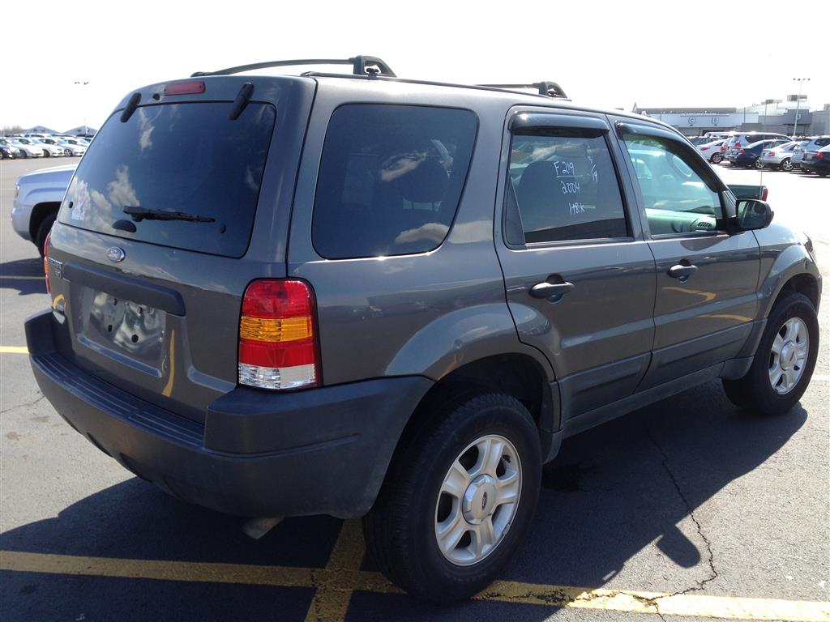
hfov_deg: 55.4
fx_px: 791
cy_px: 311
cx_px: 415
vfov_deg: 42.9
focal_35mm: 33
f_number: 2.4
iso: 50
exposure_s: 1/516
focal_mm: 4.13
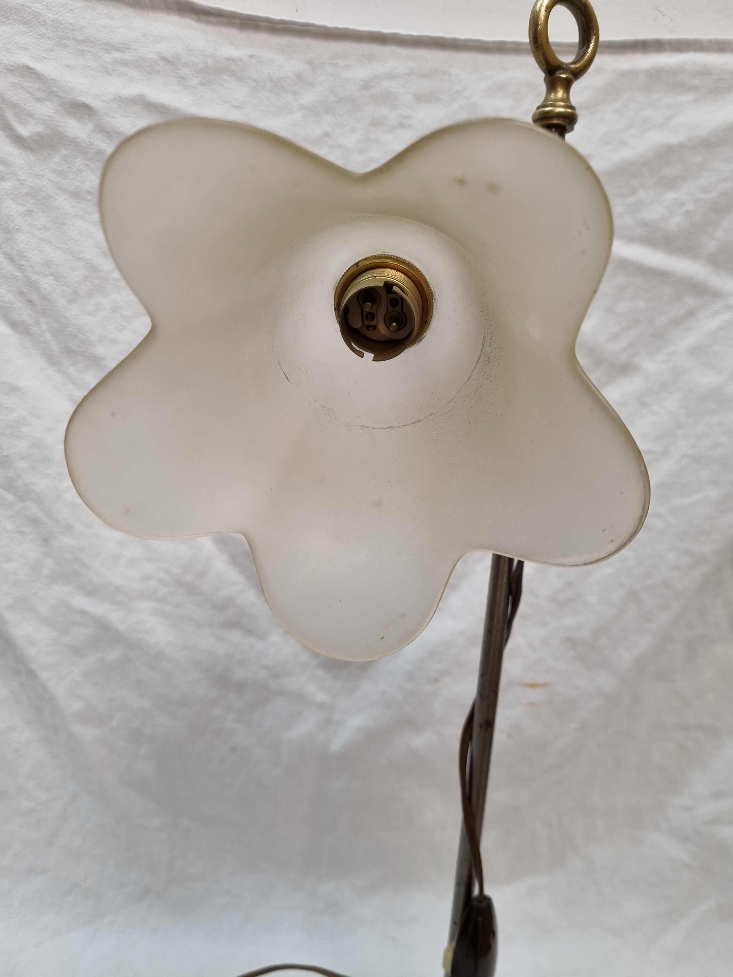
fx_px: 734
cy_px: 488
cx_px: 366
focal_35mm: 26
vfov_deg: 67.3
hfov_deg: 53.1
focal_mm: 5.4
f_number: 1.8
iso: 160
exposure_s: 1/100
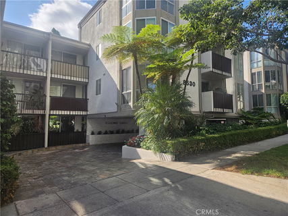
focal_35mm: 23
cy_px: 108
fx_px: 191
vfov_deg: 58.9
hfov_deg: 73.9
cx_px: 144
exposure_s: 1/1449
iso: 32
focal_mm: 5.4
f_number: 1.8
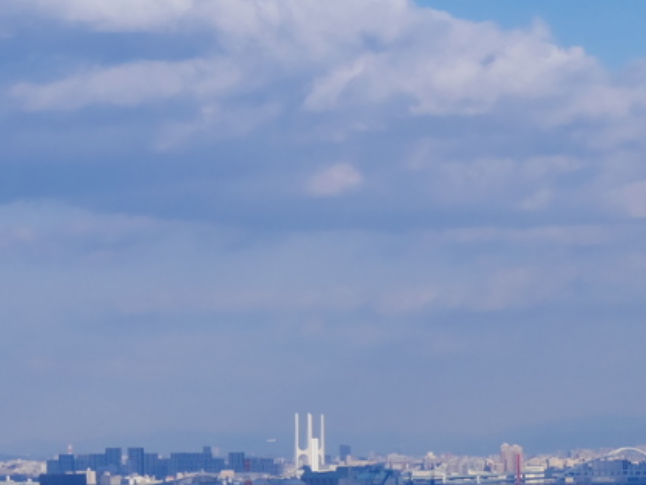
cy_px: 561
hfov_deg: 7.4
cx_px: 195
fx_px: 4986
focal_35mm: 267
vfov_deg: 5.5
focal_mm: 23.6
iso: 100
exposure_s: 1/320
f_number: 5.6
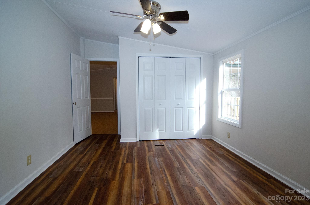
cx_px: 155
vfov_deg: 69.4
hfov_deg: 92.6
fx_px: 148
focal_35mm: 17
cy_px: 102
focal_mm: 11.5
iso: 2500
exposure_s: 1/250
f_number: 8
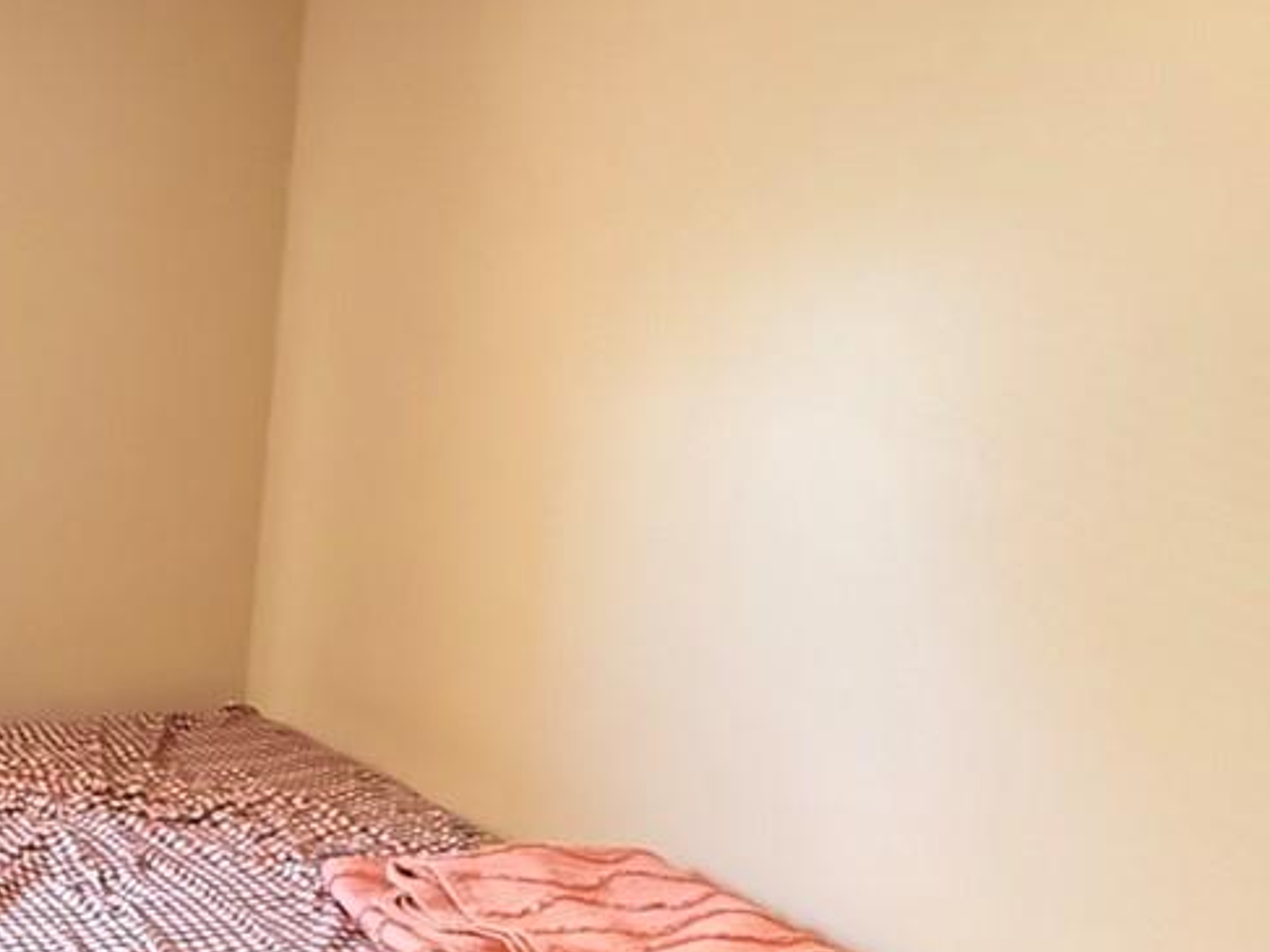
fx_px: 1687
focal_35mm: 46
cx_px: -146
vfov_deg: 31.2
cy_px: 668
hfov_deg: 35.1
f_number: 2.2
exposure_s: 1/30
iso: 1600
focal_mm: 2.22
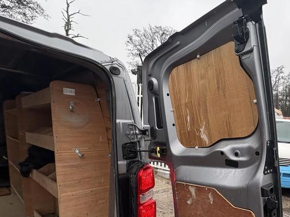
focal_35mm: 24
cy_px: 148
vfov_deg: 55.4
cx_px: 227
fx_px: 201
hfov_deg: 65.9
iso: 80
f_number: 2.2
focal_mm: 2.22
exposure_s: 1/137
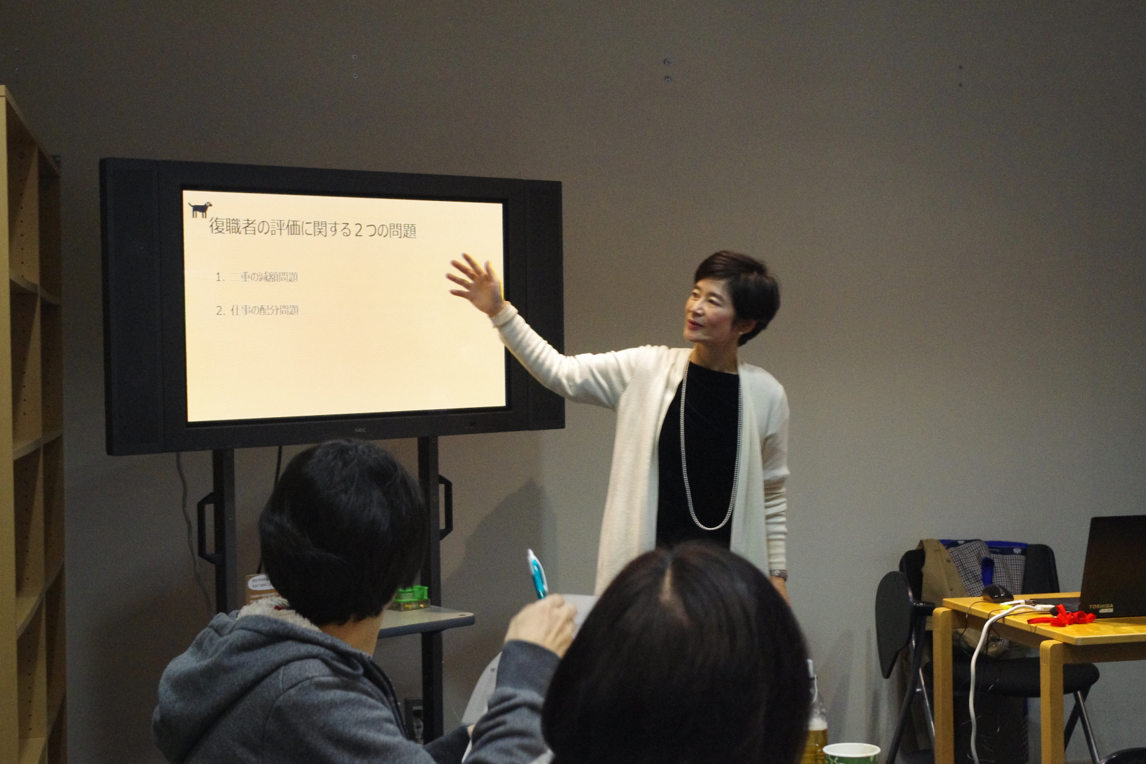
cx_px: 573
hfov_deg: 35.1
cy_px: 382
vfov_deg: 23.8
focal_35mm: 57
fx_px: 1814
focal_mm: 37.5
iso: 3200
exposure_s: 1/60
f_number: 5.6
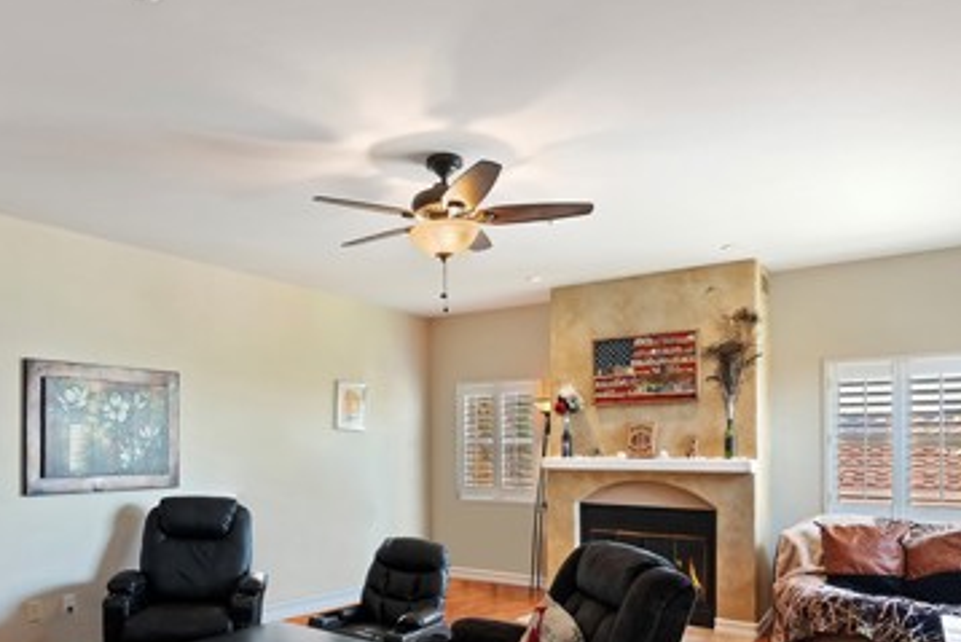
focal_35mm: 25
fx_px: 668
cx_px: 322
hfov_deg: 69.5
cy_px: 470
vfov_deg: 49.6
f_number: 10
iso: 500
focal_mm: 14
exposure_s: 1/2.5
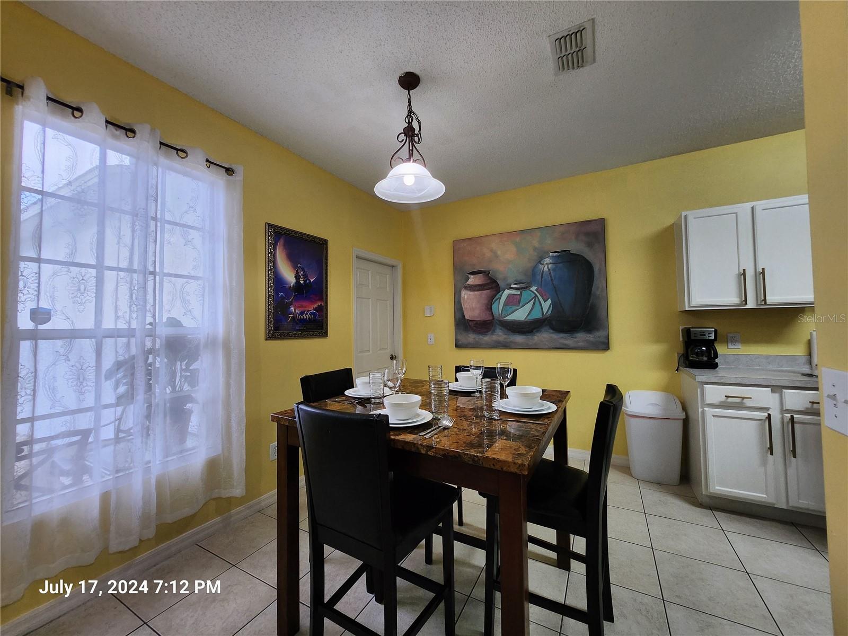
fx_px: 318
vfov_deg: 89.9
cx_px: 424
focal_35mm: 13
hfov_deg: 106.2
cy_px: 318
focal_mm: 1.74
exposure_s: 1/60
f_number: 2.2
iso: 125
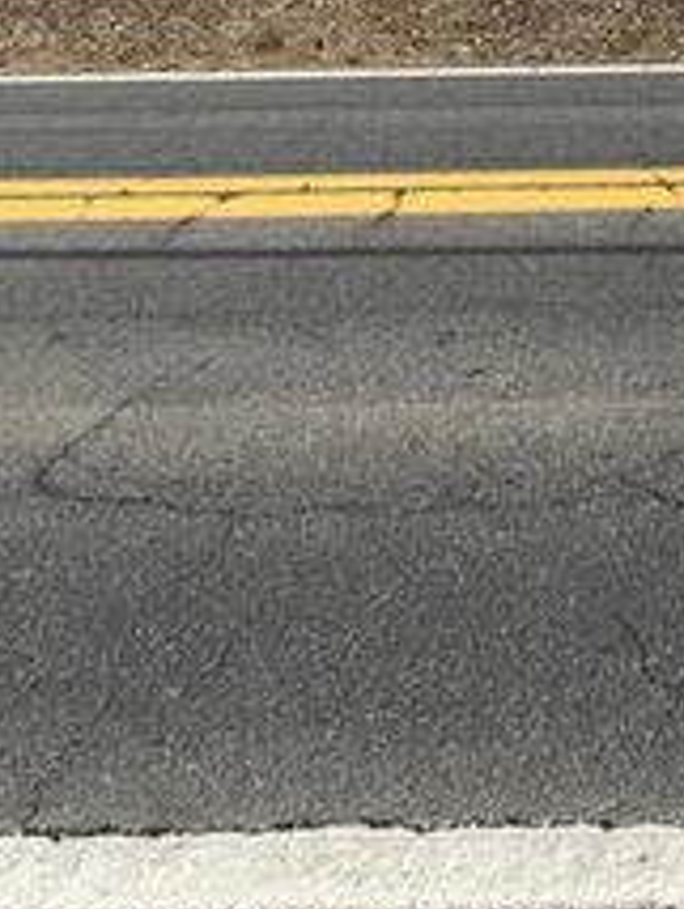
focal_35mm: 81
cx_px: 782
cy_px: -202
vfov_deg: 22.1
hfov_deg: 17.5
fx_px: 2130
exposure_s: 1/4310
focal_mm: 5.1
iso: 50
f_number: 1.6
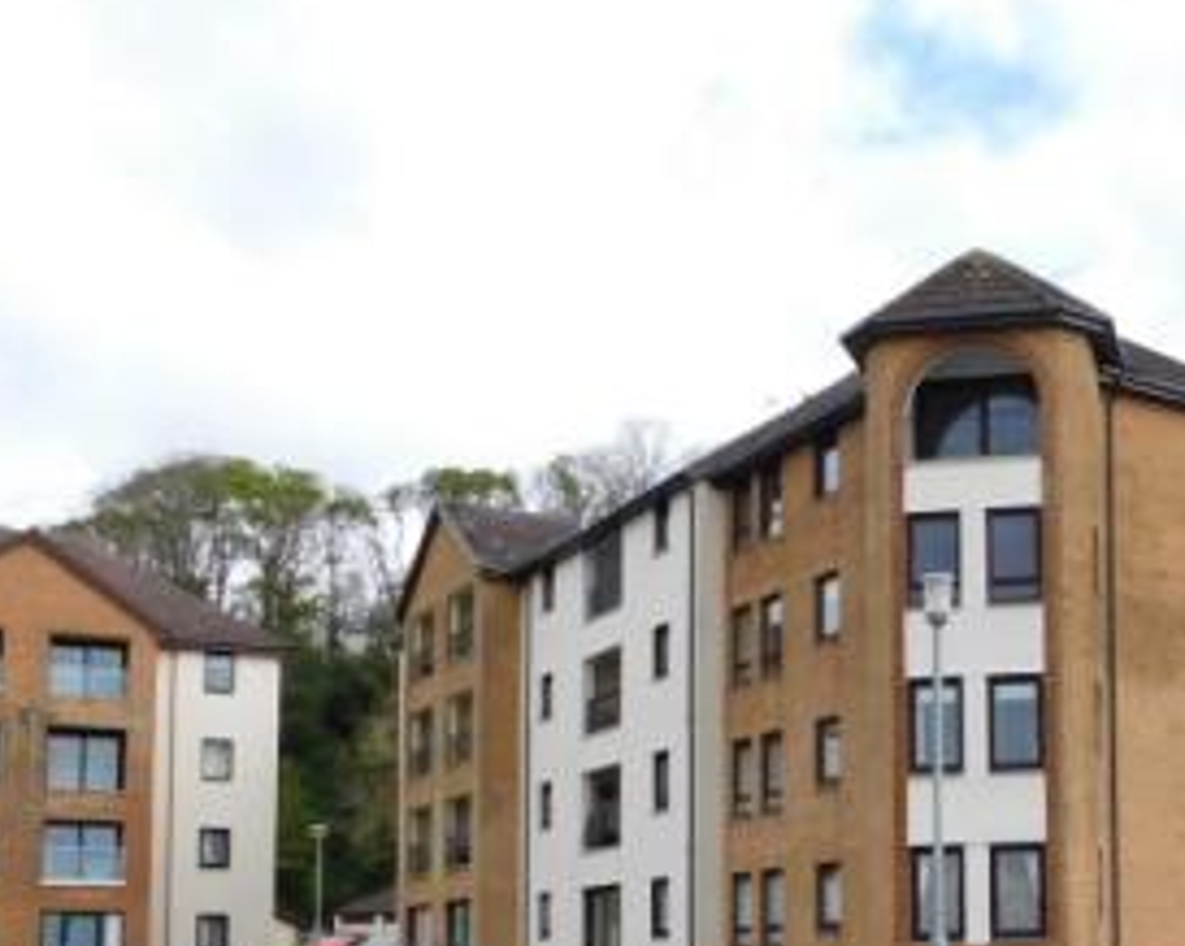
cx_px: 1009
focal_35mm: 48
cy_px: 848
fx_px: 1682
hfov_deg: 36.9
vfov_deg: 30.1
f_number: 3
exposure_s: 1/1000
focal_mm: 4
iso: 125
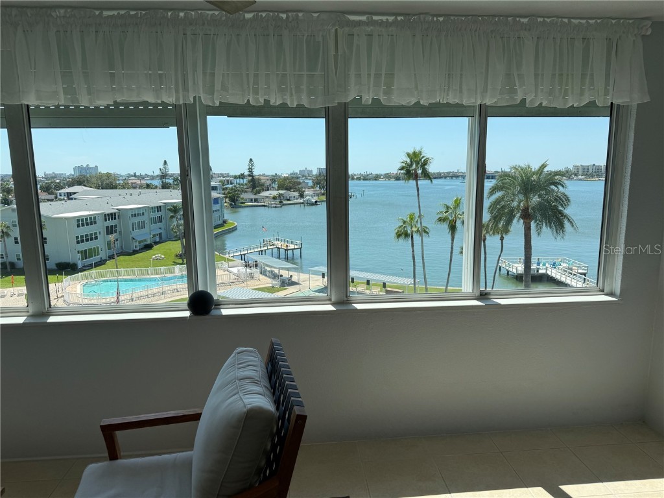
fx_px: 460
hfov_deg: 71.6
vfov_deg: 56.8
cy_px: 249
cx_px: 332
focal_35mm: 24
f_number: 1.78
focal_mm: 6.76
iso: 80
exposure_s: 1/3953
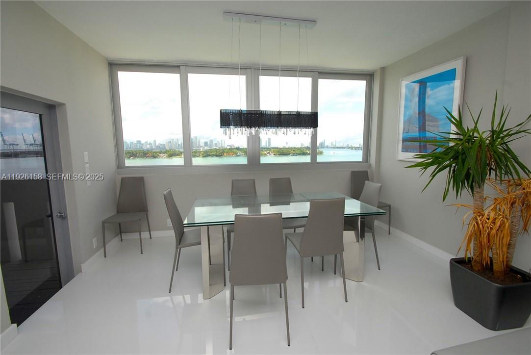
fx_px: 221
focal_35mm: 15
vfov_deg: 77.4
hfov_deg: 100.3
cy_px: 178
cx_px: 266
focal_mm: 10
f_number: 9
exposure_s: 1/250
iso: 400
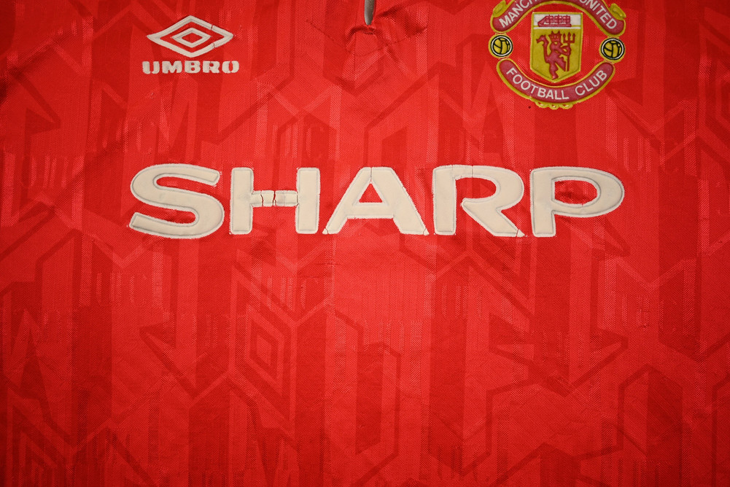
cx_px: 365
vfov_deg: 43.0
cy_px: 244
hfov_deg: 61.1
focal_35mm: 30
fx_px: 619
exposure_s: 1/125
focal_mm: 30.5
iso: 200
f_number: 4.8
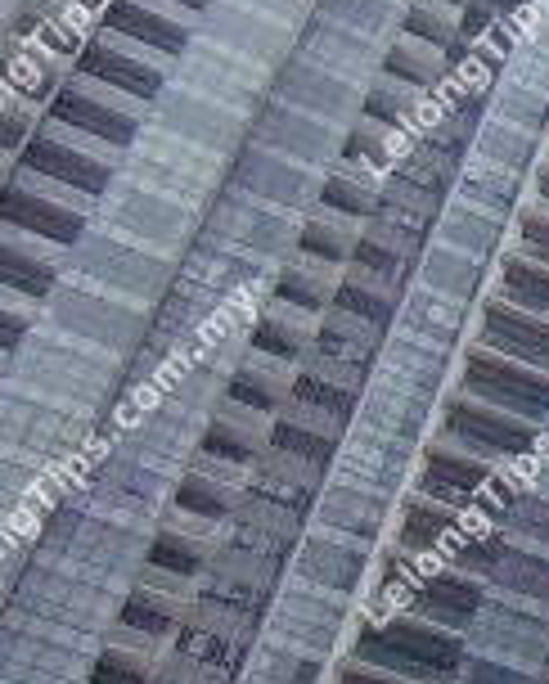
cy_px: 569
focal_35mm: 130
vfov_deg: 14.7
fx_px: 2635
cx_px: 1809
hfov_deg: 8.9
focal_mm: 1.65
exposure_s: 1/3999
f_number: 2.2
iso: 50
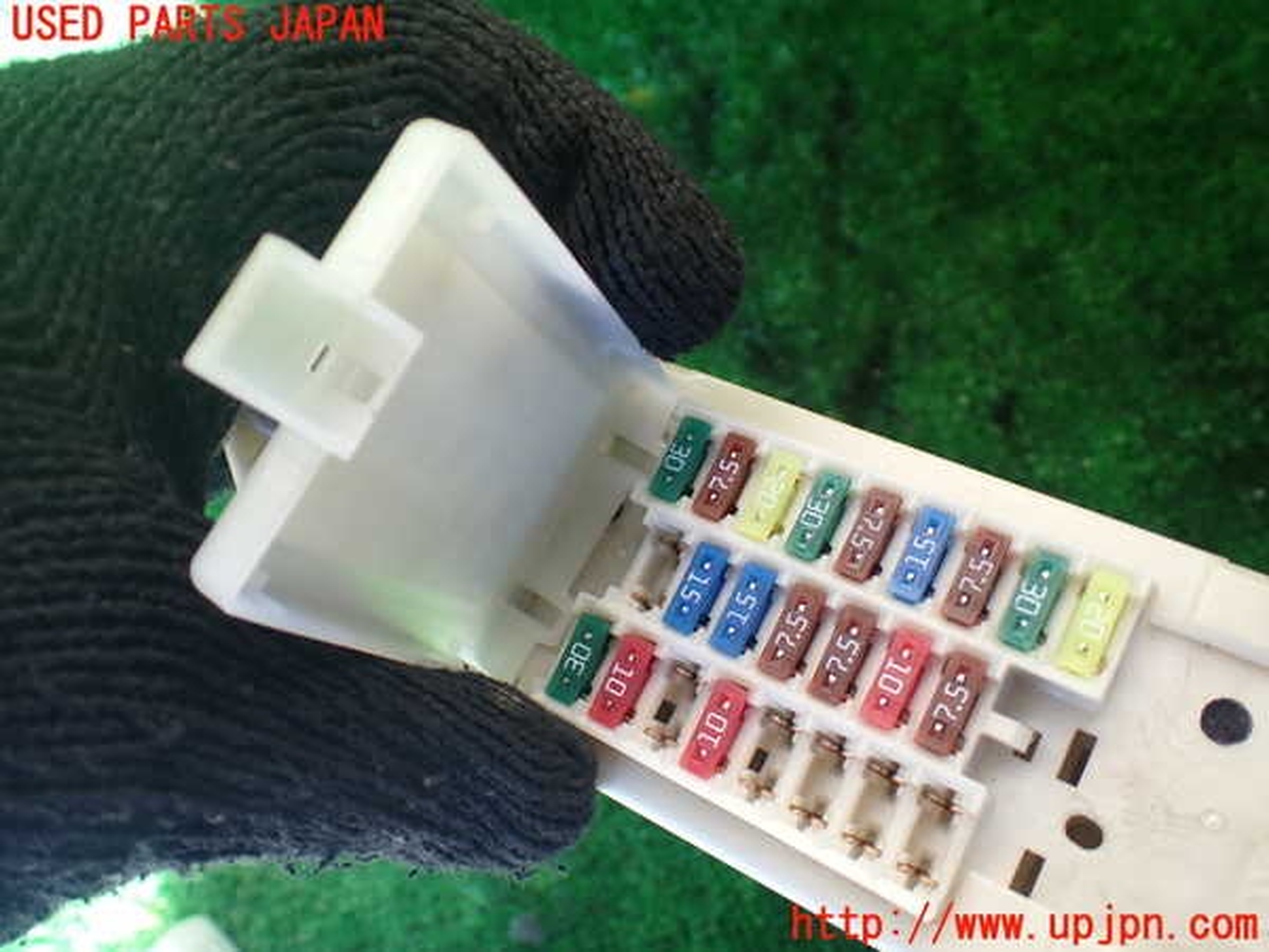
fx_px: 1100
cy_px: 476
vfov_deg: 46.8
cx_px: 634
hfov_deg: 60.0
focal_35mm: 30
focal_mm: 5.4
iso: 160
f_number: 2.3
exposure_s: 1/125
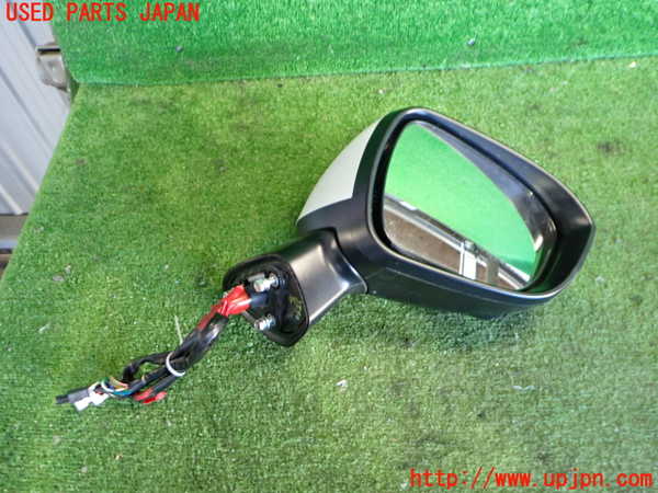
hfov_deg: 60.0
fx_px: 570
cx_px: 329
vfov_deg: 46.8
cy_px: 246
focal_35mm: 30
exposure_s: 1/30
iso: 400
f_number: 2.3
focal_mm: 5.4
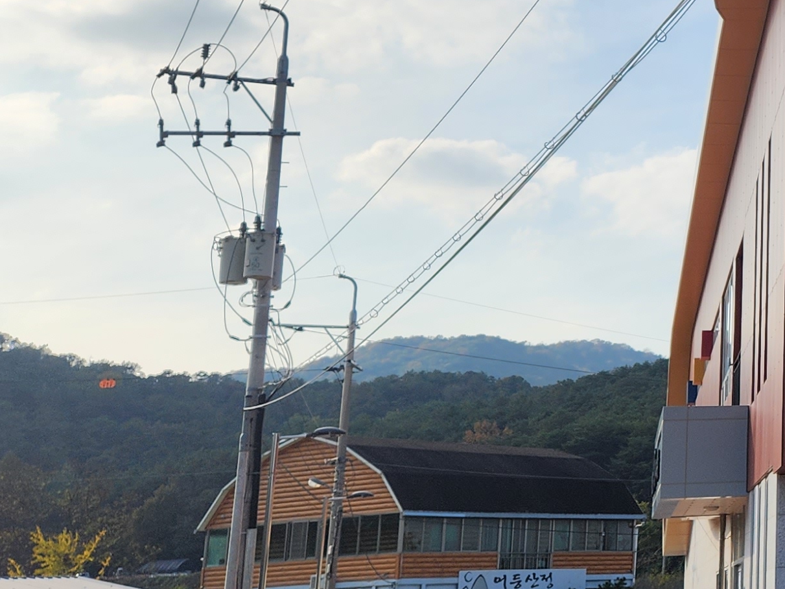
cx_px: 1180
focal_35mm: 76
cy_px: 144
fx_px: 1723
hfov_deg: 21.5
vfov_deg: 19.2
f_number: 1.8
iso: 20
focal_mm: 5.4
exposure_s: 1/2283
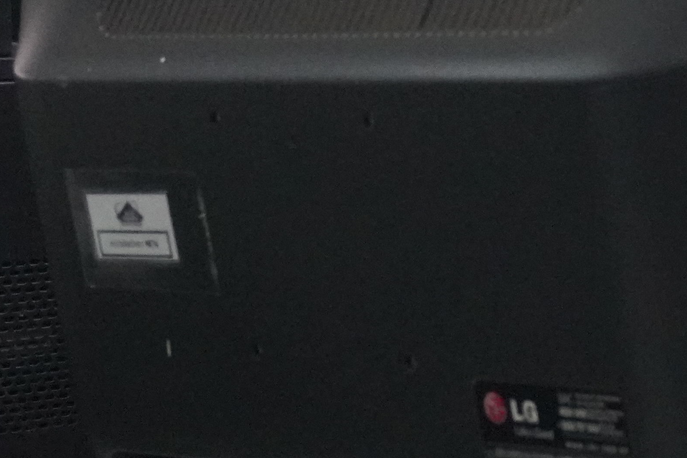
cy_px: 31
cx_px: 929
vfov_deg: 6.9
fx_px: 3795
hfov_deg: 10.1
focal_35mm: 199
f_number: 5.6
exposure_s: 1/100
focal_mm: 35
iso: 6400
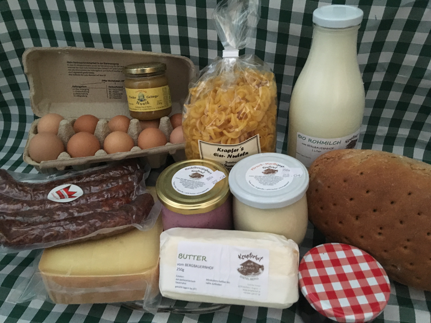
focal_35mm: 29
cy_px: 162
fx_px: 361
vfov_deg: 48.2
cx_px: 216
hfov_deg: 61.7
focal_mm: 4.15
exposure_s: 1/17
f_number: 2.2
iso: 250
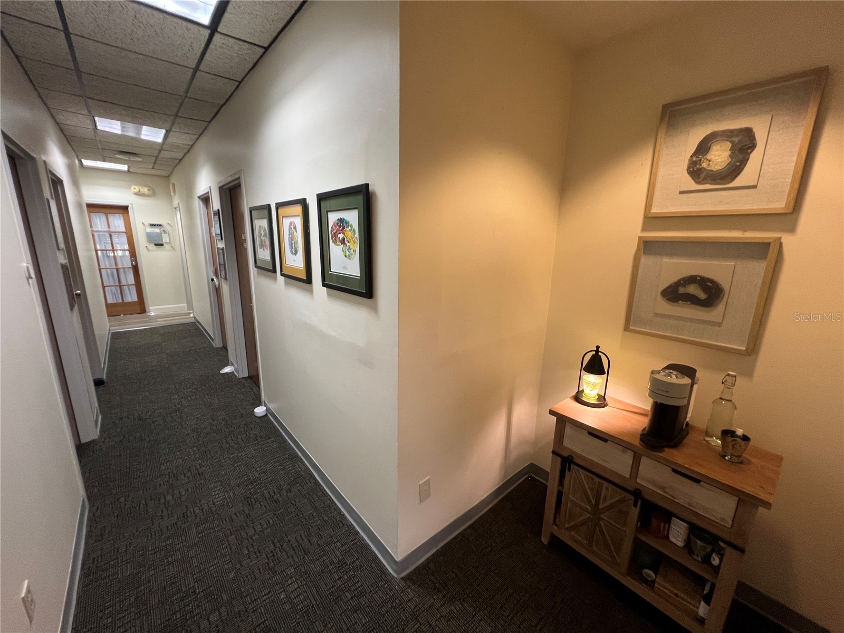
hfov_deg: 106.2
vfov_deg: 89.9
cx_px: 422
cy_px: 316
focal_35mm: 13
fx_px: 317
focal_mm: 1.57
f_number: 1.8
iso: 160
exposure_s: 1/60
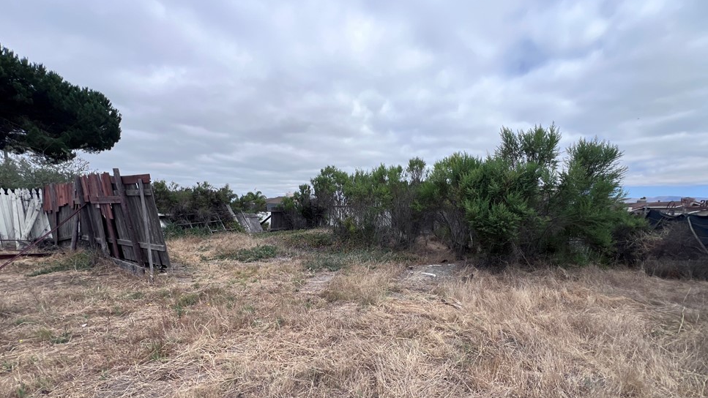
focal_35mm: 15
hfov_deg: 103.0
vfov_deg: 69.2
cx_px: 362
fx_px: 282
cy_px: 253
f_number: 1.8
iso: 32
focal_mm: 1.57
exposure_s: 1/1393
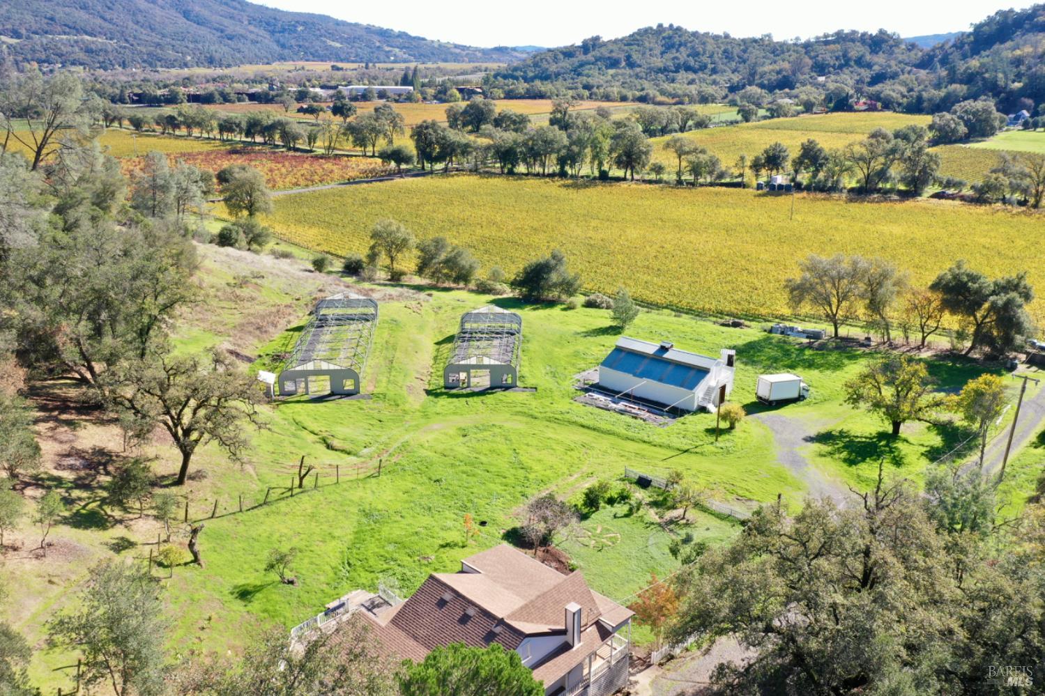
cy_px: 348
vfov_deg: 46.4
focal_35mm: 28
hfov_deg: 65.5
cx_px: 522
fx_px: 813
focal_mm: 10.26
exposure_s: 1/120
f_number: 6.3
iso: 100
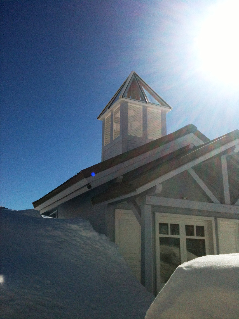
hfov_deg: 40.7
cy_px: 160
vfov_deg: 52.6
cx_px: 120
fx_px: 322
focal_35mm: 35
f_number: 2.8
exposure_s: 1/4338
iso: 64
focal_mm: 3.85
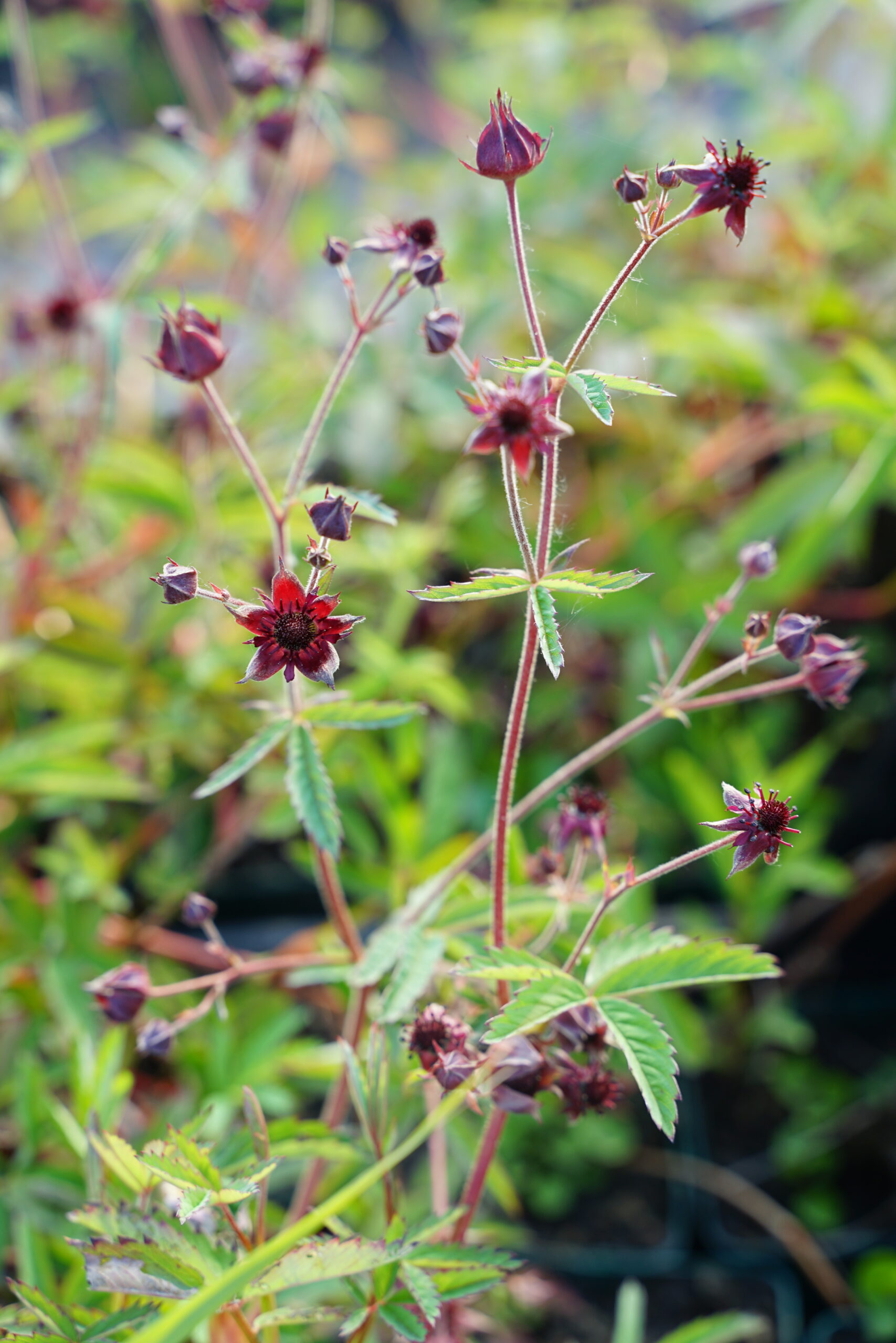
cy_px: 672
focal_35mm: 75
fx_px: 2799
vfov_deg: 27.0
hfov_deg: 18.2
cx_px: 448
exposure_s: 1/80
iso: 100
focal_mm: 75
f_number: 5.6
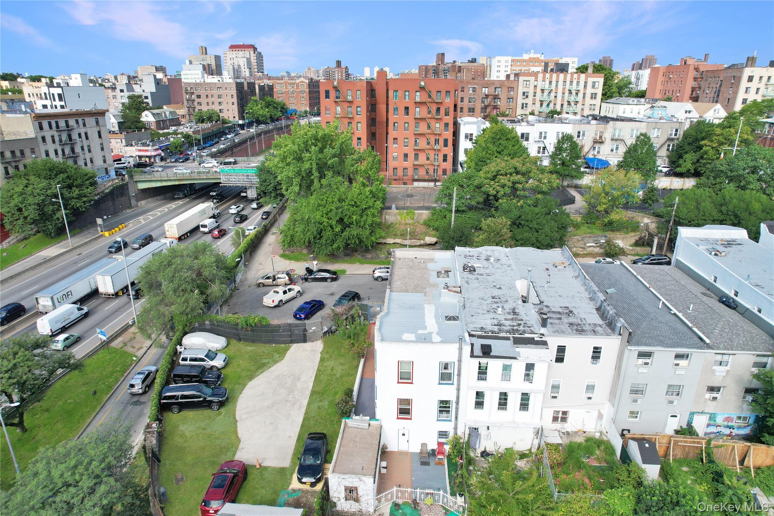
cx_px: 387
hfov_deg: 78.6
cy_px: 258
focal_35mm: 22
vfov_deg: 57.2
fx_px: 473
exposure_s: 1/1250
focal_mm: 8.38
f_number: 2.8
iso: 140
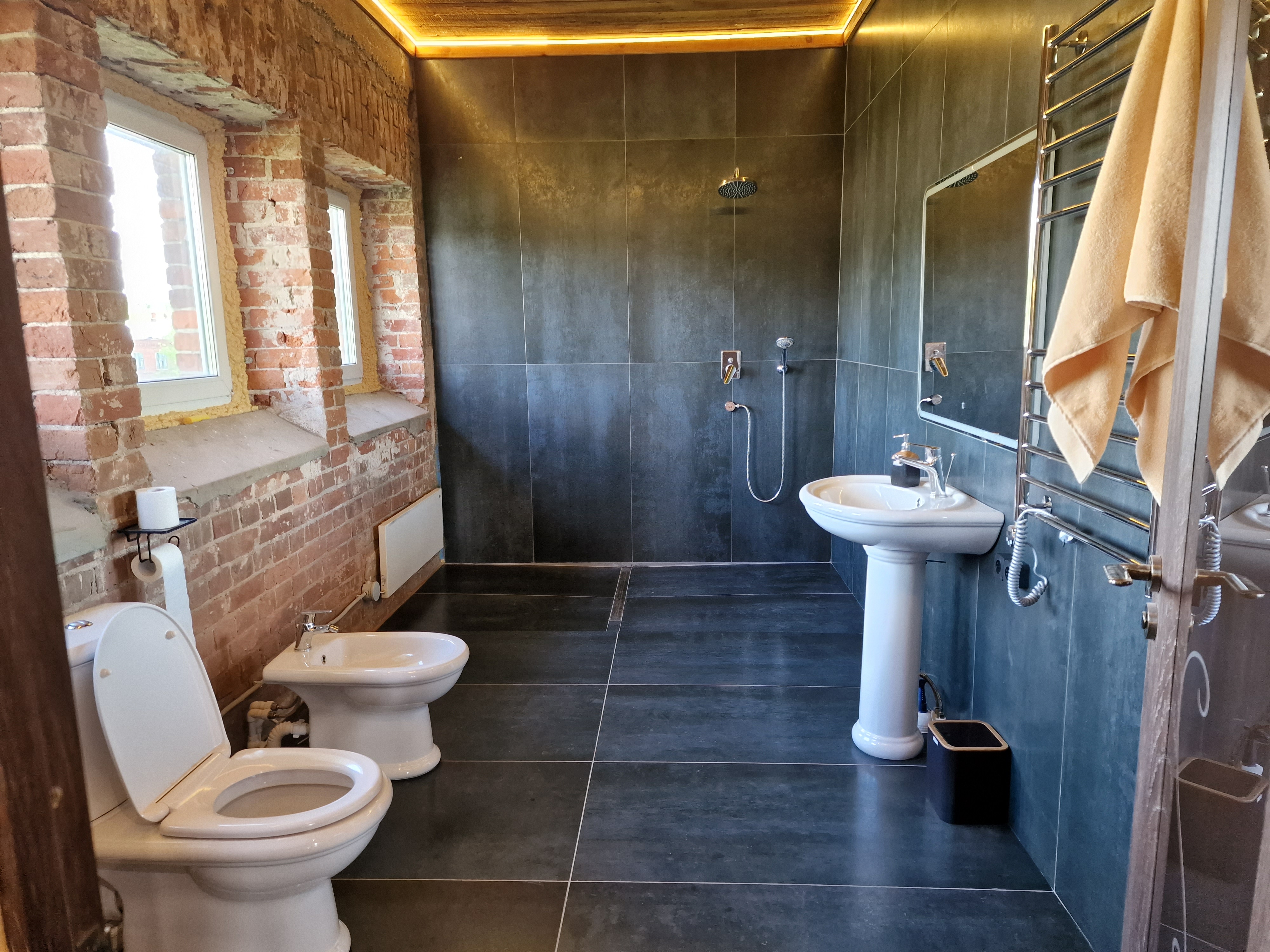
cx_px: 635
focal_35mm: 23
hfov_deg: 73.9
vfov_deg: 58.9
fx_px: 844
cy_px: 476
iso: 500
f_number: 1.8
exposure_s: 1/100
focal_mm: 6.4
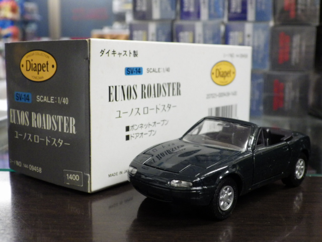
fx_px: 465
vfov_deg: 29.1
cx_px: 161
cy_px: 121
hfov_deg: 38.2
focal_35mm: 50
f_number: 3.8
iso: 800
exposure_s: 1/45
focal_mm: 9
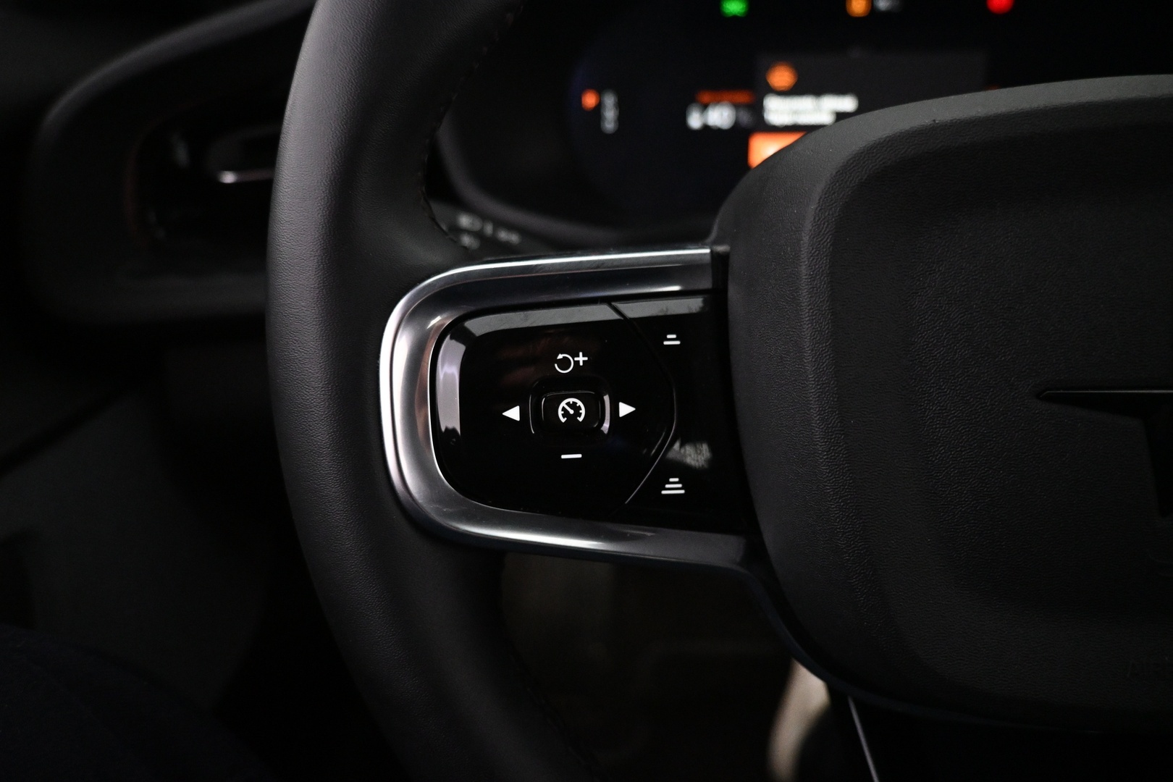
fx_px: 782
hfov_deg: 73.7
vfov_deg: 53.1
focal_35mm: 24
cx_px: 586
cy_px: 391
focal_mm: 16
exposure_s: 1/80
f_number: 3.5
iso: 4000
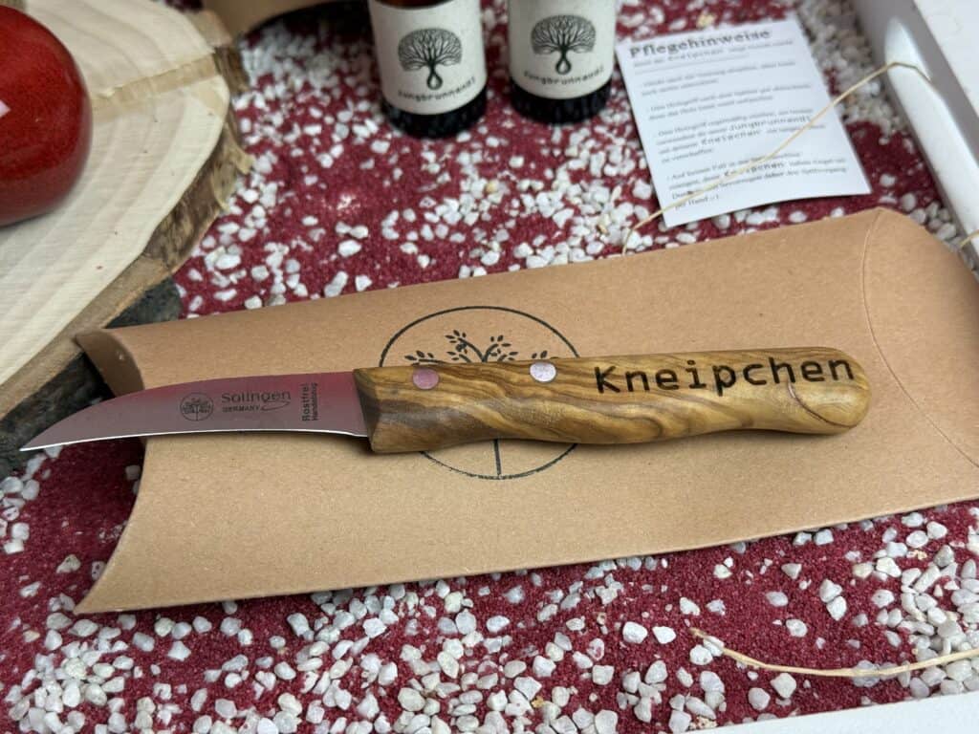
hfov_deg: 39.7
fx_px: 1358
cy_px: 367
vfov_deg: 30.3
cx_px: 490
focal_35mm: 48
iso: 100
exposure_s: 1/100
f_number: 1.78
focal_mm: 6.76
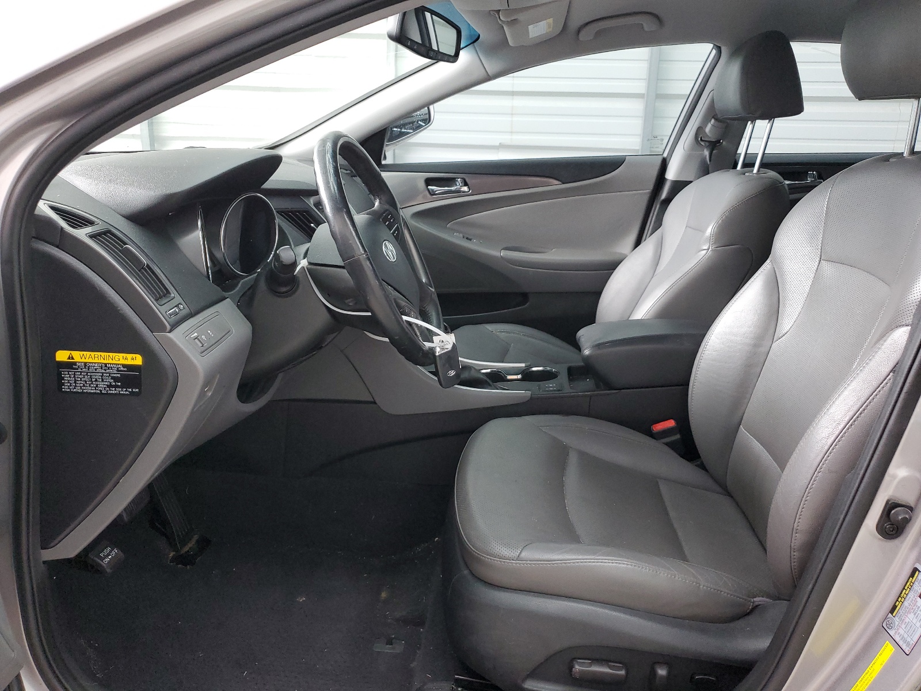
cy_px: 346
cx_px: 460
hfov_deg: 67.3
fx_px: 692
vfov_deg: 53.1
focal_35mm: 26
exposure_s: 1/60.2
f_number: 1.5
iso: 150
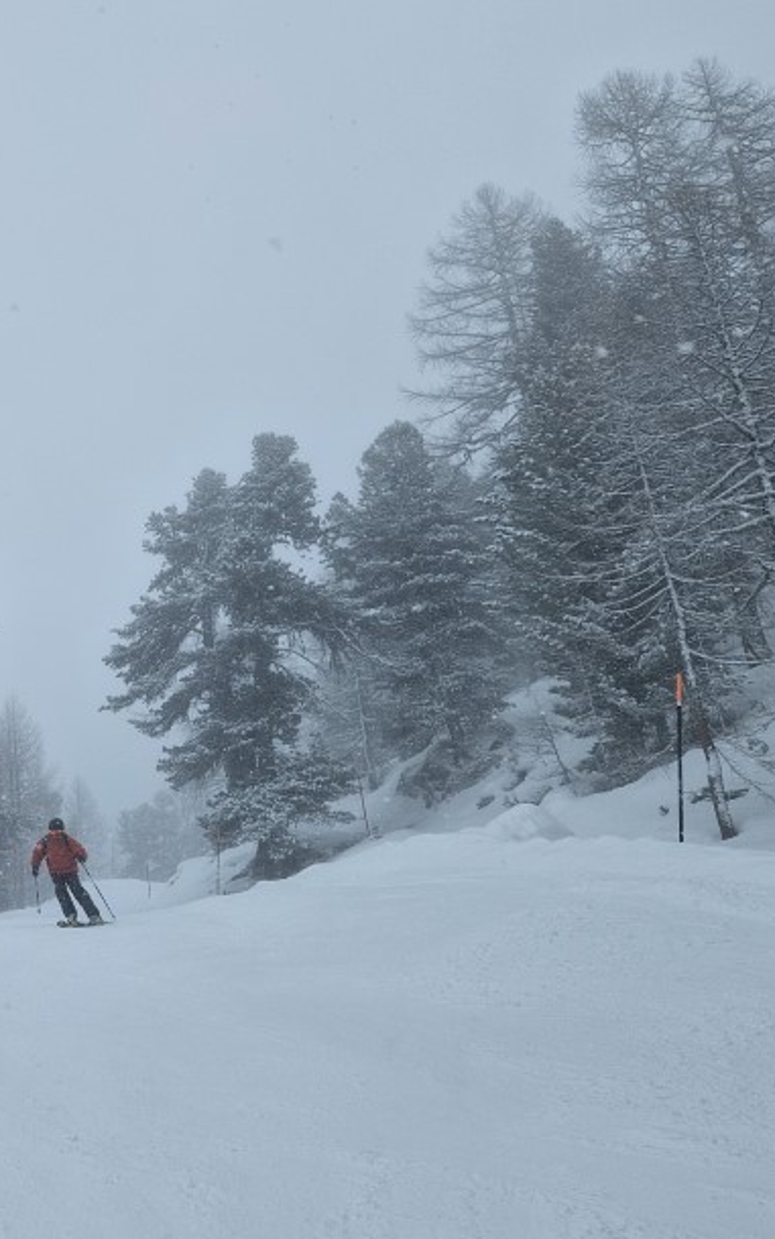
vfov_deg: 48.2
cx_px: -28
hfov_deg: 28.9
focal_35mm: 41
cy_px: 570
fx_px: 1385
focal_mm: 5.4
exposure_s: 1/2744
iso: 50
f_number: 1.8
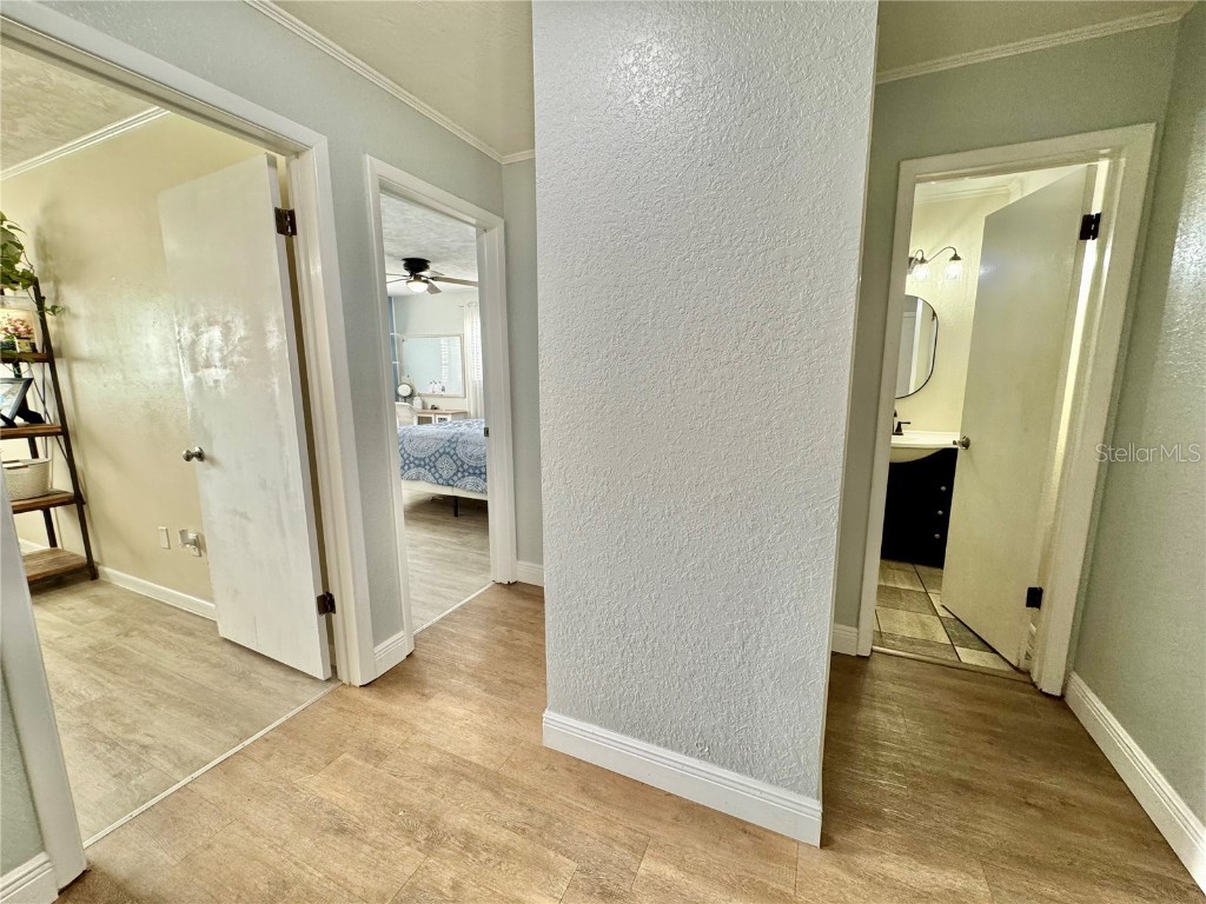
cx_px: 603
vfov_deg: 85.7
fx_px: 488
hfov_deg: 102.1
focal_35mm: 14
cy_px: 452
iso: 250
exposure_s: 1/60
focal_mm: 2.22
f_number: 2.2
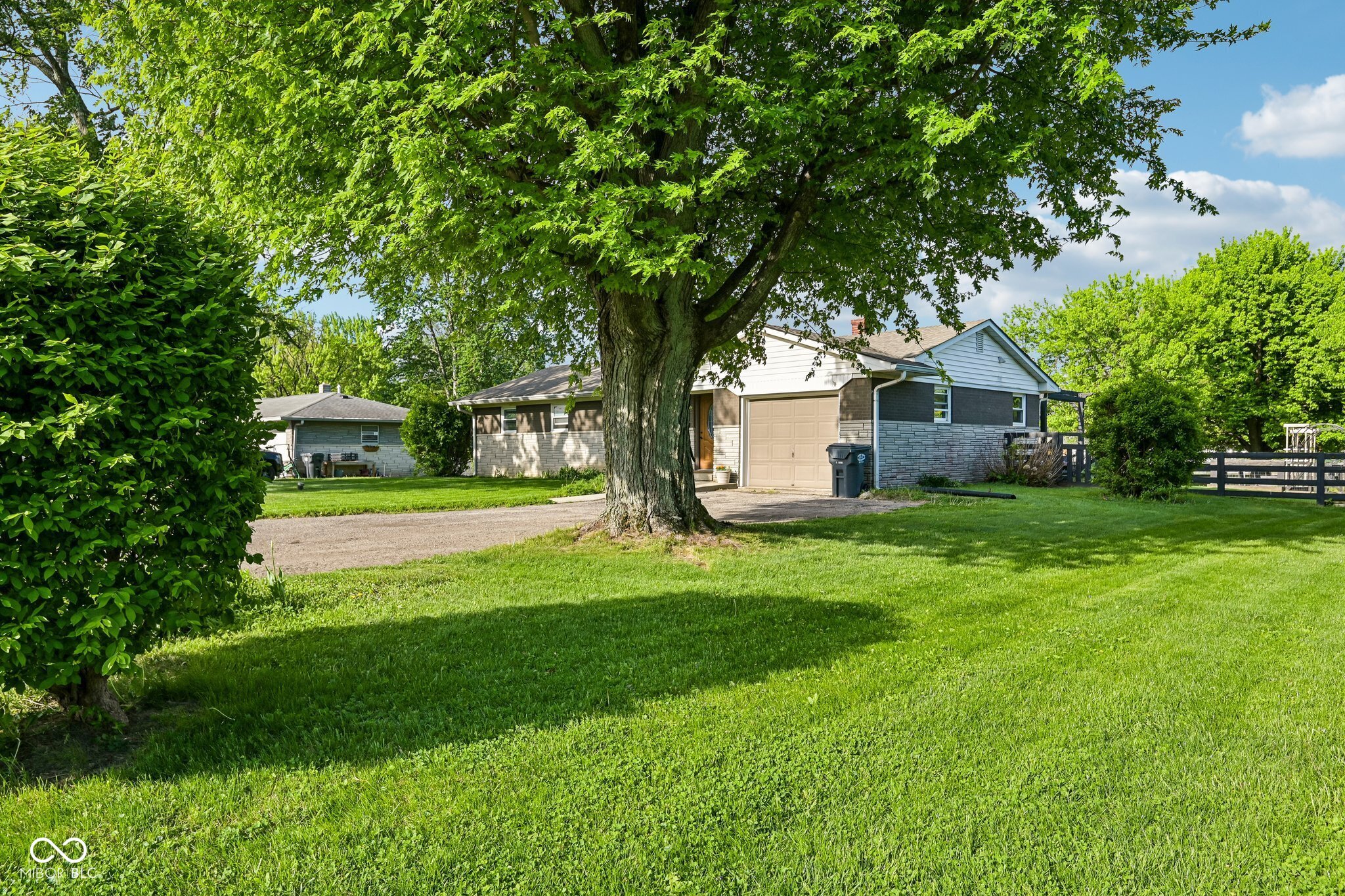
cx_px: 672
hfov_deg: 73.7
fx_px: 897
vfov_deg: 53.1
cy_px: 448
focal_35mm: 24
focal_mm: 24
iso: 100
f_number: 8
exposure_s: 1/160
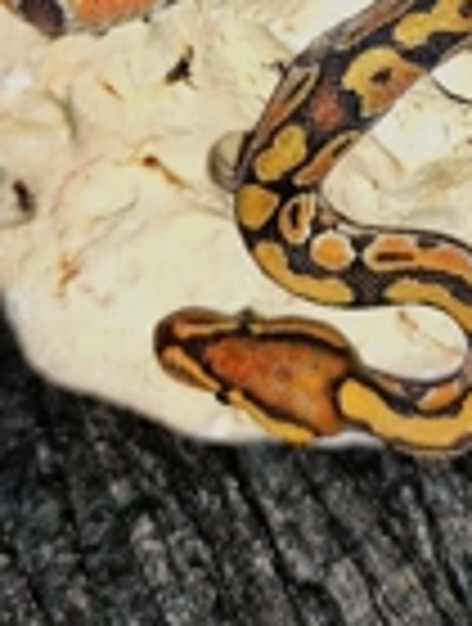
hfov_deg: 22.1
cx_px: 369
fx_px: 1194
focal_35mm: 66
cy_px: -14
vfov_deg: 27.5
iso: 400
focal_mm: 6.14
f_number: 1.65
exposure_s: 1/50.3
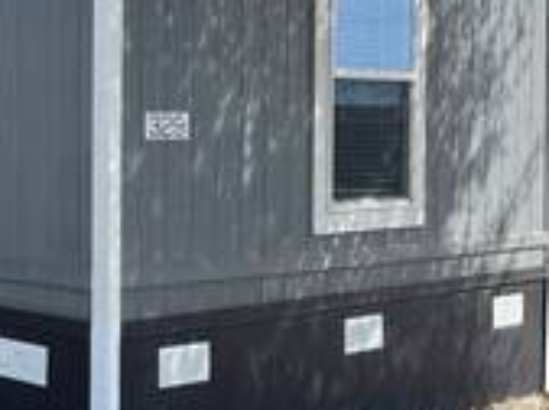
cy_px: 172
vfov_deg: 18.6
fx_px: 1250
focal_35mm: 79
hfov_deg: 22.2
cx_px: -166
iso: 50
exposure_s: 1/2639
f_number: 1.6
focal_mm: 5.96
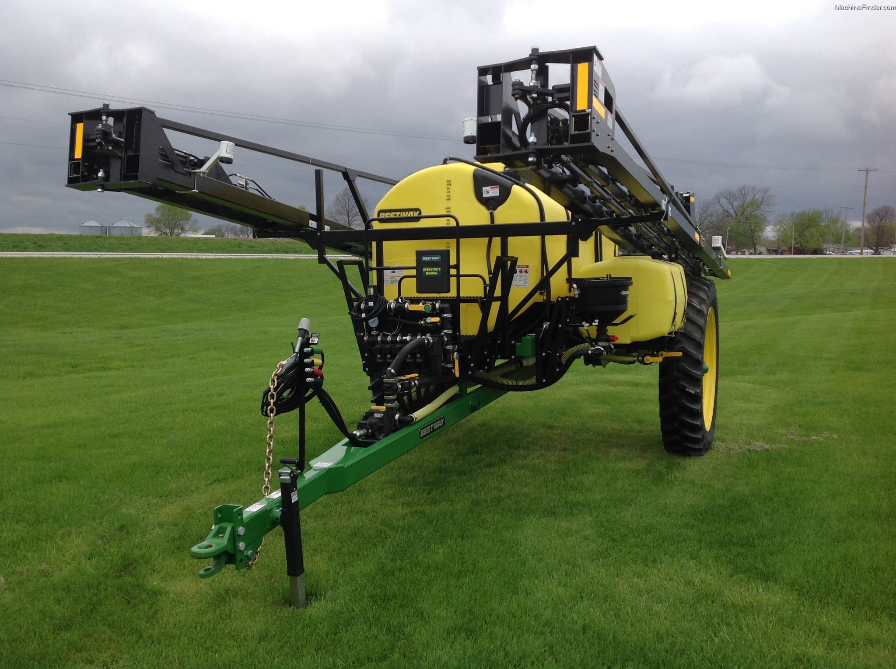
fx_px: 905
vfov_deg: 40.6
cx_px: 448
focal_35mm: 35
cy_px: 334
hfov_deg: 52.7
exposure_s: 1/889
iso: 50
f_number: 2.4
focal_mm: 4.28
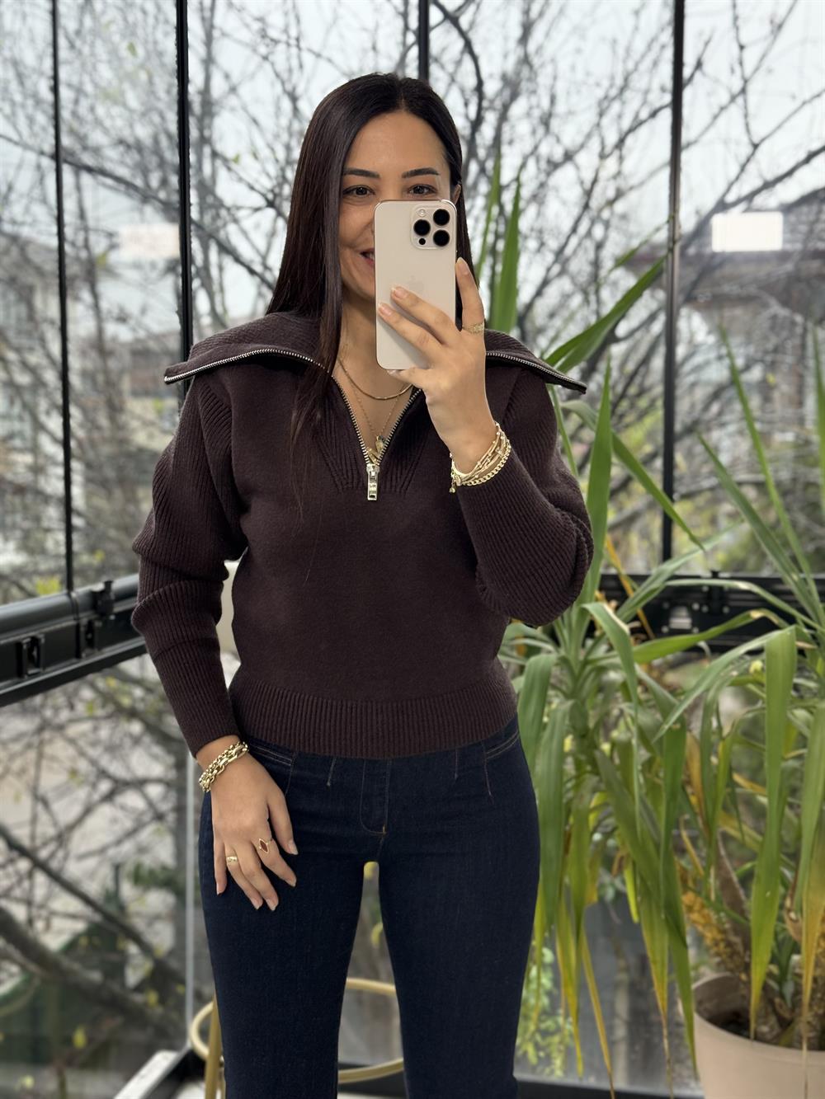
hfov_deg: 30.3
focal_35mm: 48
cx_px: 412
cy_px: 550
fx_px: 1525
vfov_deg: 39.7
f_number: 1.78
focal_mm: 6.76
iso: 125
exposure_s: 1/132
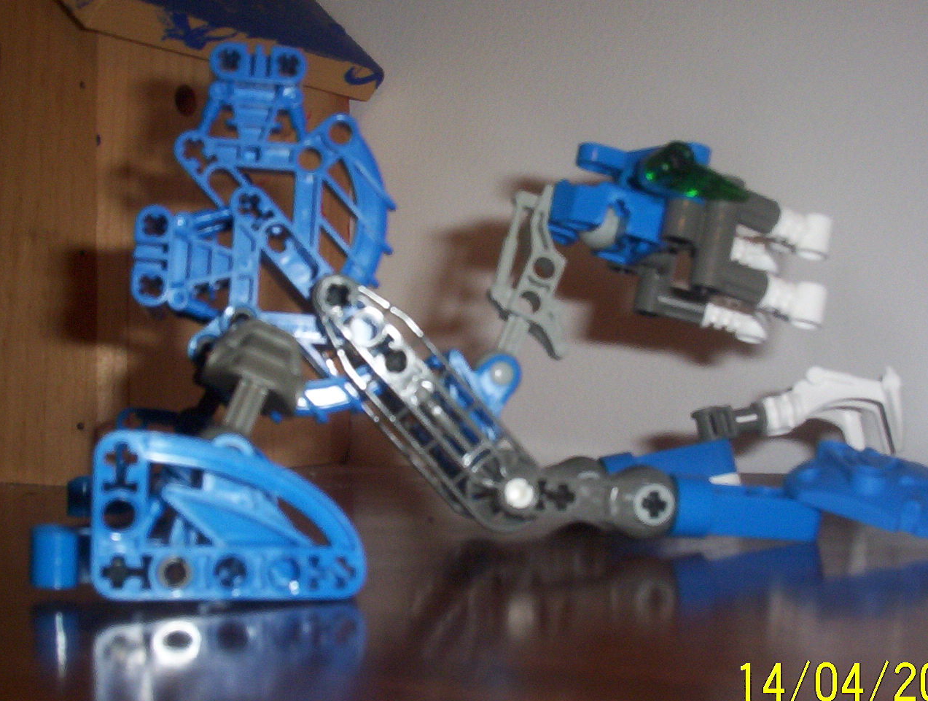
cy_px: 344
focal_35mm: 50
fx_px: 1344
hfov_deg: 38.1
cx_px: 460
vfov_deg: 29.2
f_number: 4.5
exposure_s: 1/30
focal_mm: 6
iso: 140
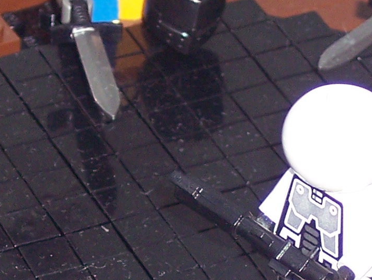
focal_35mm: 366
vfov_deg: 4.1
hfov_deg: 5.4
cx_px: 219
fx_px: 3935
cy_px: 269
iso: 140
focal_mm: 18.7
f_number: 4.1
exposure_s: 1/90
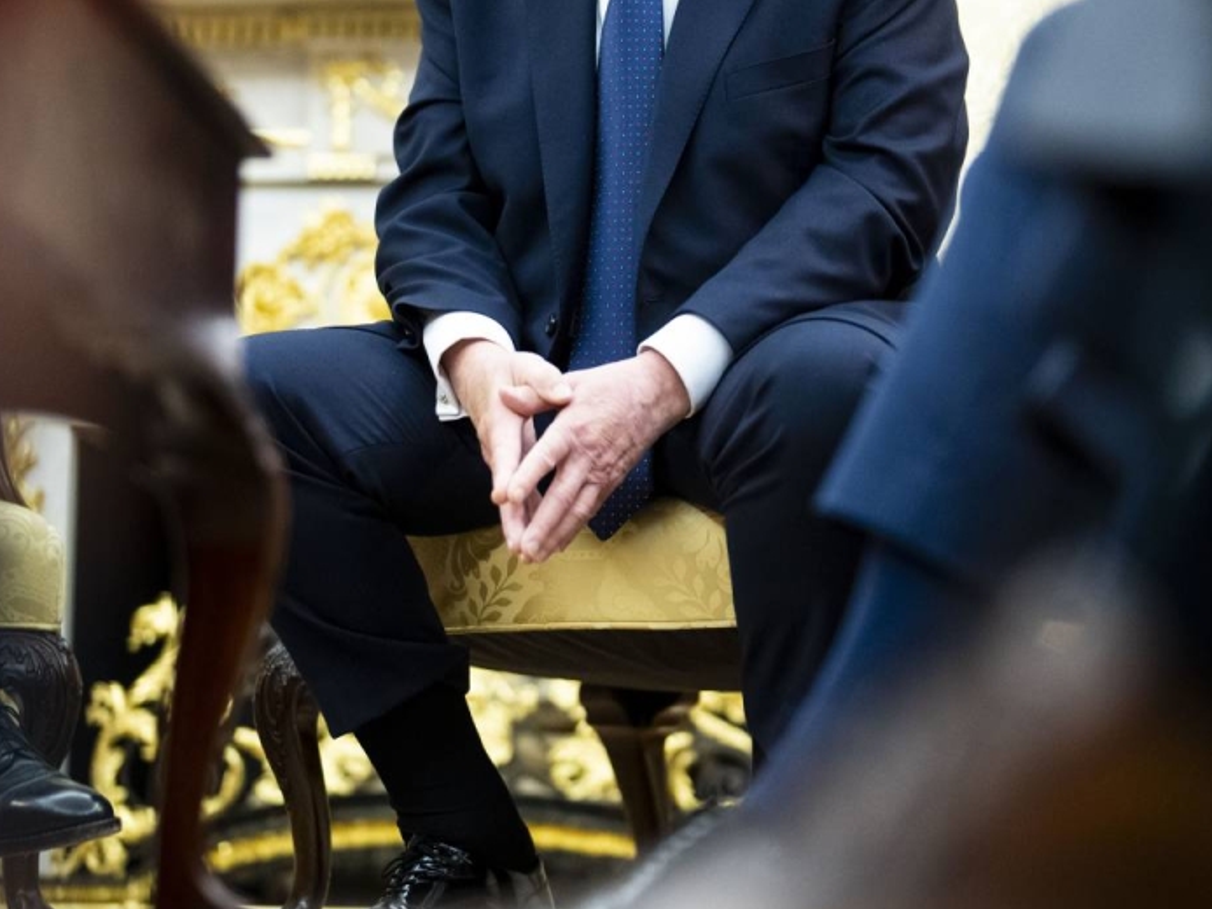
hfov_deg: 18.9
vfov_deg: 14.2
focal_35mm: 104
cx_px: 560
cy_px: 387
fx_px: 3642
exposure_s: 1/250
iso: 2000
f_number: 1.2
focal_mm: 50
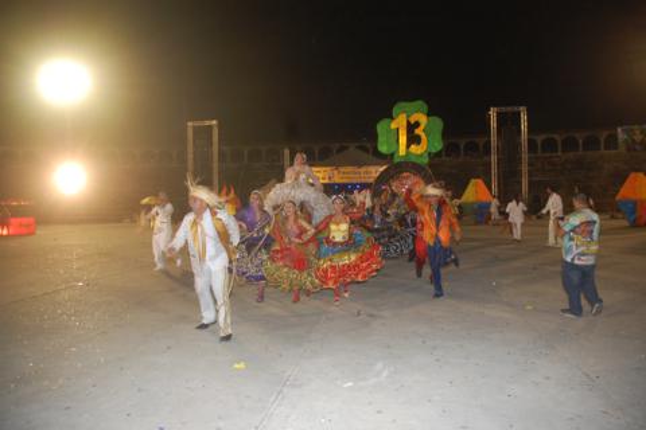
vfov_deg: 47.9
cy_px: 215
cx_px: 323
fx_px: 484
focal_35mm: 27
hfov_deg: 67.4
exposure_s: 1/60
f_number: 3.5
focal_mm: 18
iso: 800
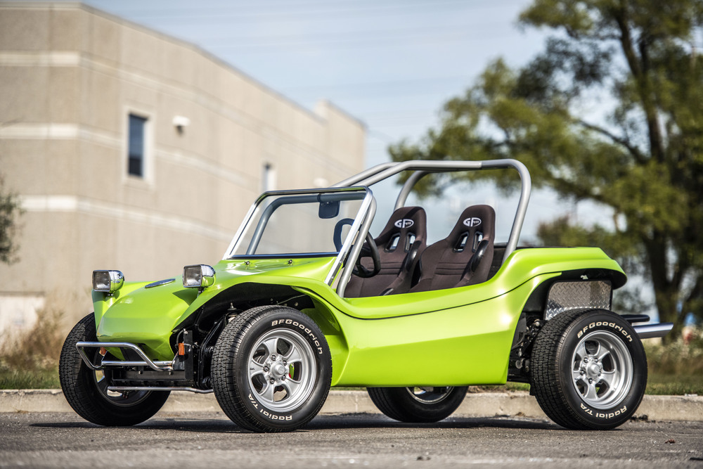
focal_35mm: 160
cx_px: 352
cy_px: 234
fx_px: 3125
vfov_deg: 8.6
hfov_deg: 12.8
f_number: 2.8
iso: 400
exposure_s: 1/3200
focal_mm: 160
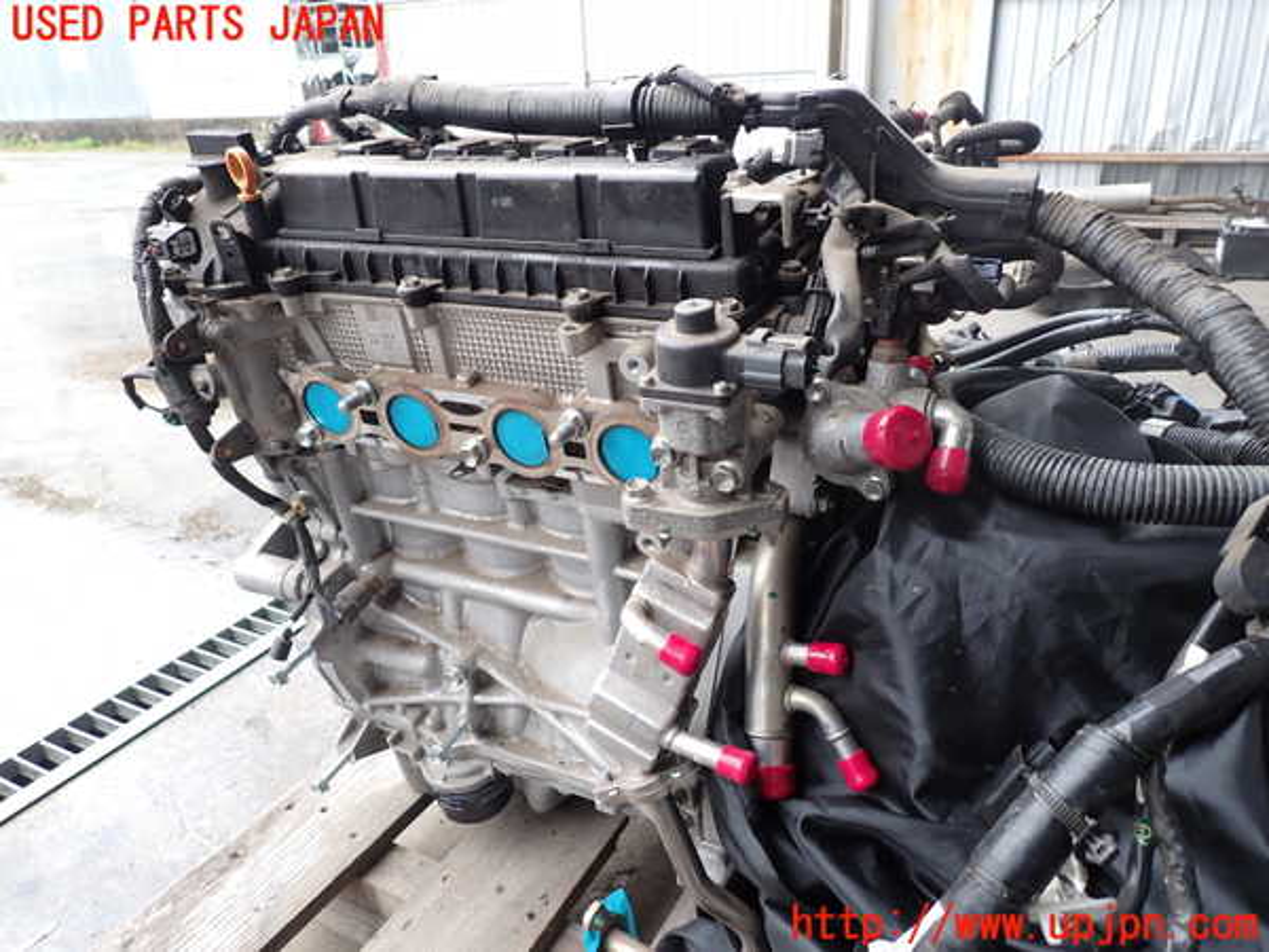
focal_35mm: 25
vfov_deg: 54.9
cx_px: 634
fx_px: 916
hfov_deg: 69.4
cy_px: 476
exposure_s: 1/60
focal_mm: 4.5
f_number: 2.8
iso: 160
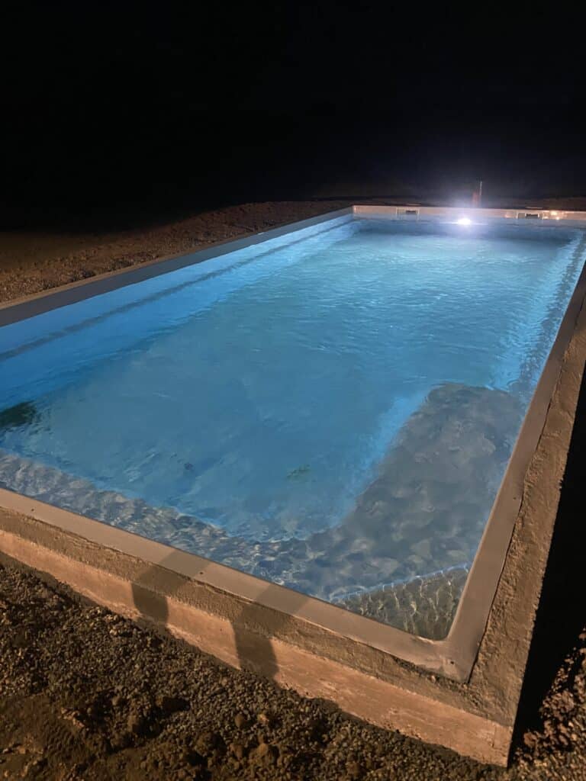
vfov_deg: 67.3
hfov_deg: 53.1
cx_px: 293
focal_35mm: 26
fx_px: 587
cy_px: 390
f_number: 1.8
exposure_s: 1/25
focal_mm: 4.25
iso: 800
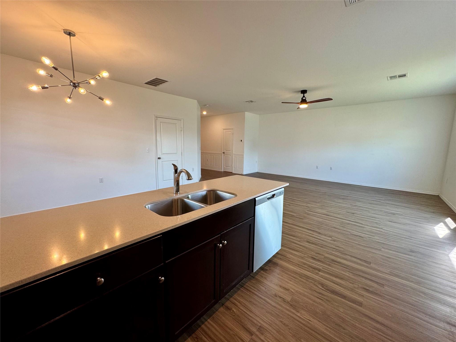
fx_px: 184
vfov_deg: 85.7
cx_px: 228
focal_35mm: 14
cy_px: 171
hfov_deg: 102.1
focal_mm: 2.22
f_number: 2.2
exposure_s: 1/120
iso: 160
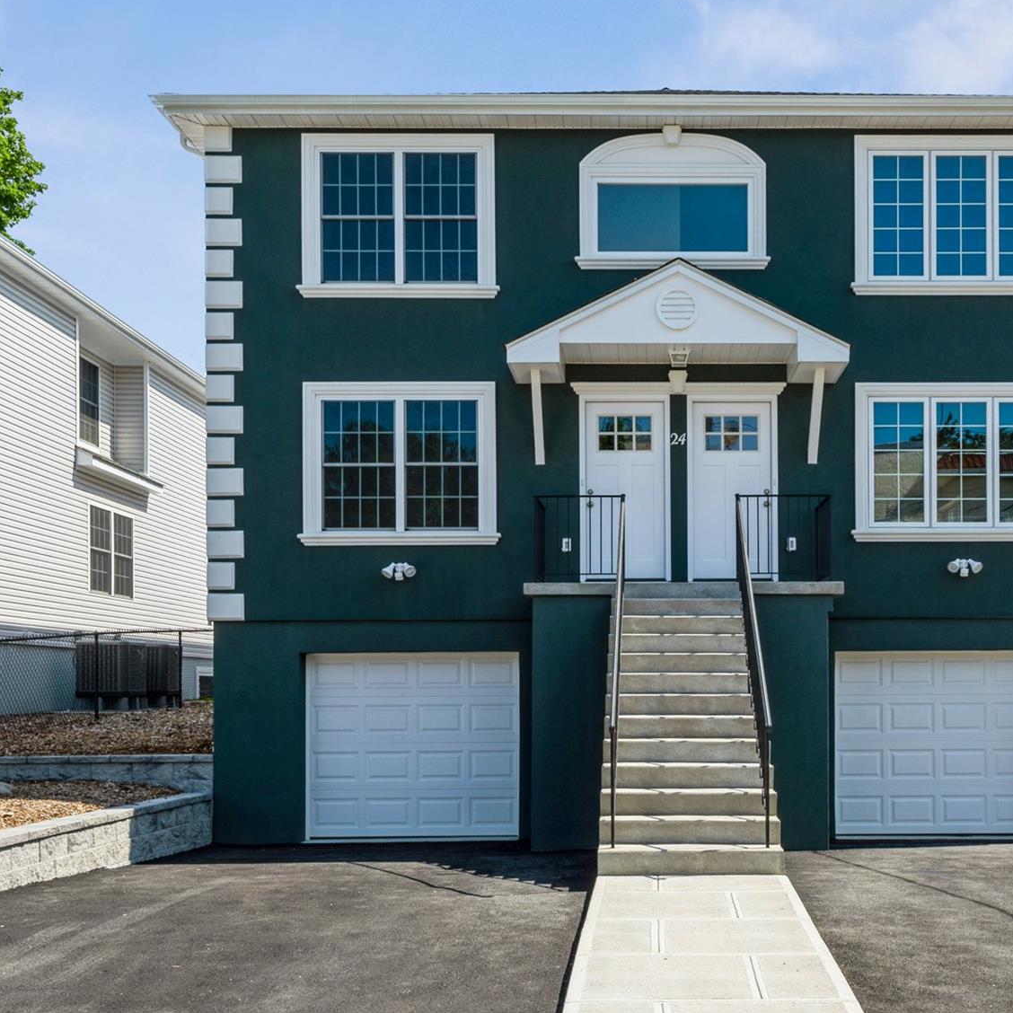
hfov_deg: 44.4
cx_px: 660
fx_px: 1225
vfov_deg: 44.9
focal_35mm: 37
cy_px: 534
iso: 200
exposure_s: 1/320
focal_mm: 24
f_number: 11
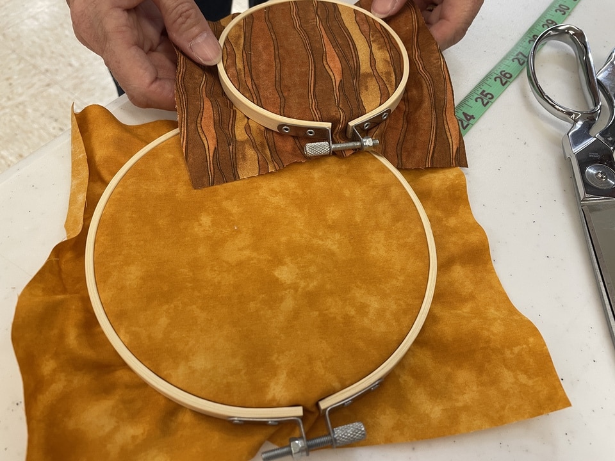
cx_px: 308
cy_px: 230
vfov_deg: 53.1
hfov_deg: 67.3
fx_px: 462
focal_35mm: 26
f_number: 1.6
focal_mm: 4.2
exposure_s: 1/60
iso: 80
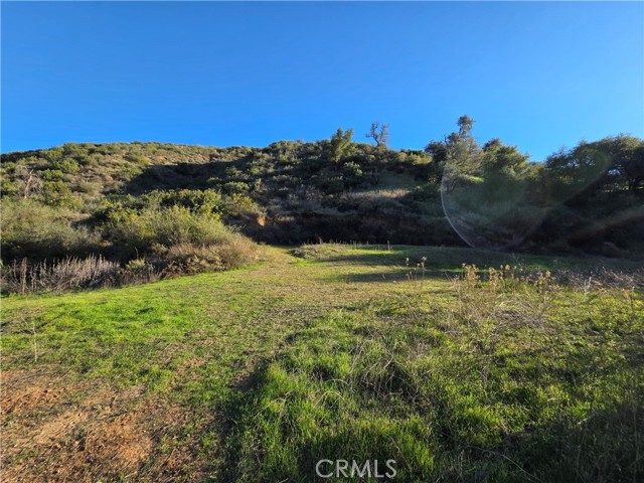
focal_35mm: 13
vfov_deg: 89.9
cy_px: 242
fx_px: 242
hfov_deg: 106.2
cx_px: 322
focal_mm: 2.2
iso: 50
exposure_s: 1/827
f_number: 2.2
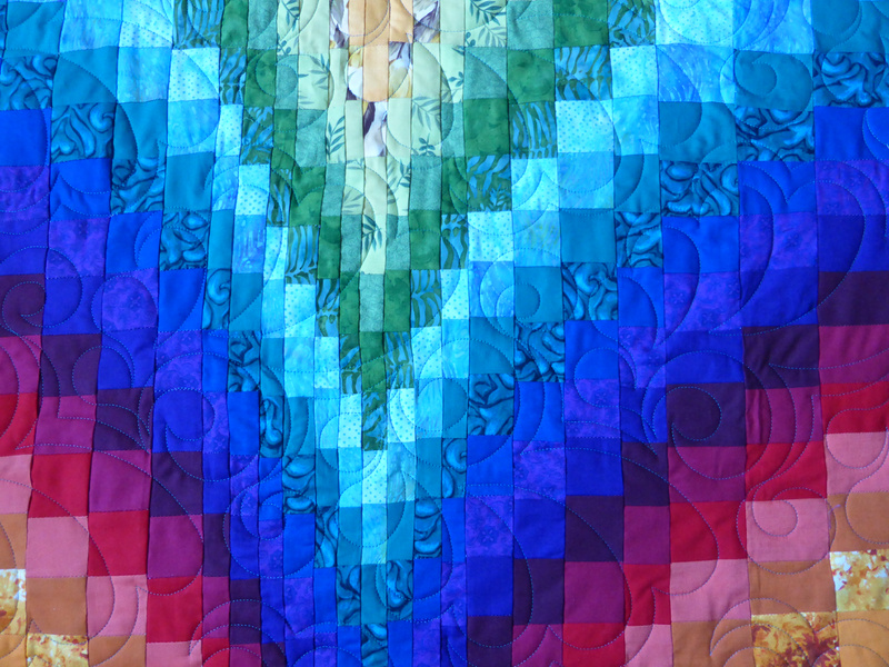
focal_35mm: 25
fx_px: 642
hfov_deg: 69.4
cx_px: 444
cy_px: 334
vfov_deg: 54.9
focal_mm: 4.3
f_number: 3.3
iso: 400
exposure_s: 1/50
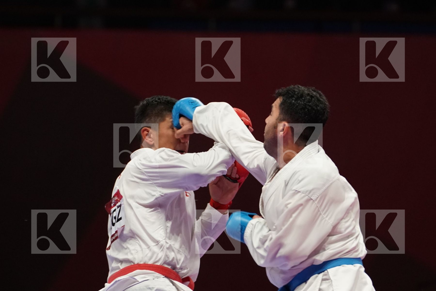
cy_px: 146
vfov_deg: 4.3
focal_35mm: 316
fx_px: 3827
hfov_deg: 6.5
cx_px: 218
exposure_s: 1/1000
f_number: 4
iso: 3200
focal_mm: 211
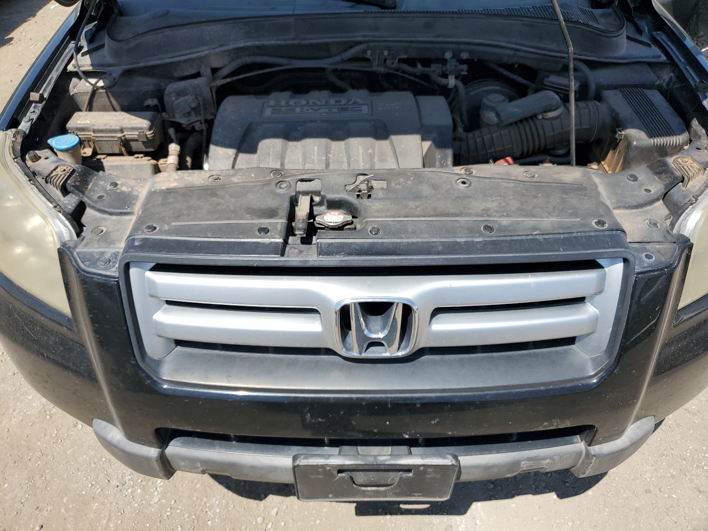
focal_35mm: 26
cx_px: 354
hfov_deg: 67.3
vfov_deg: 53.1
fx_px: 532
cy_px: 266
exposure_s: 1/3333
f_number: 1.5
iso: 50
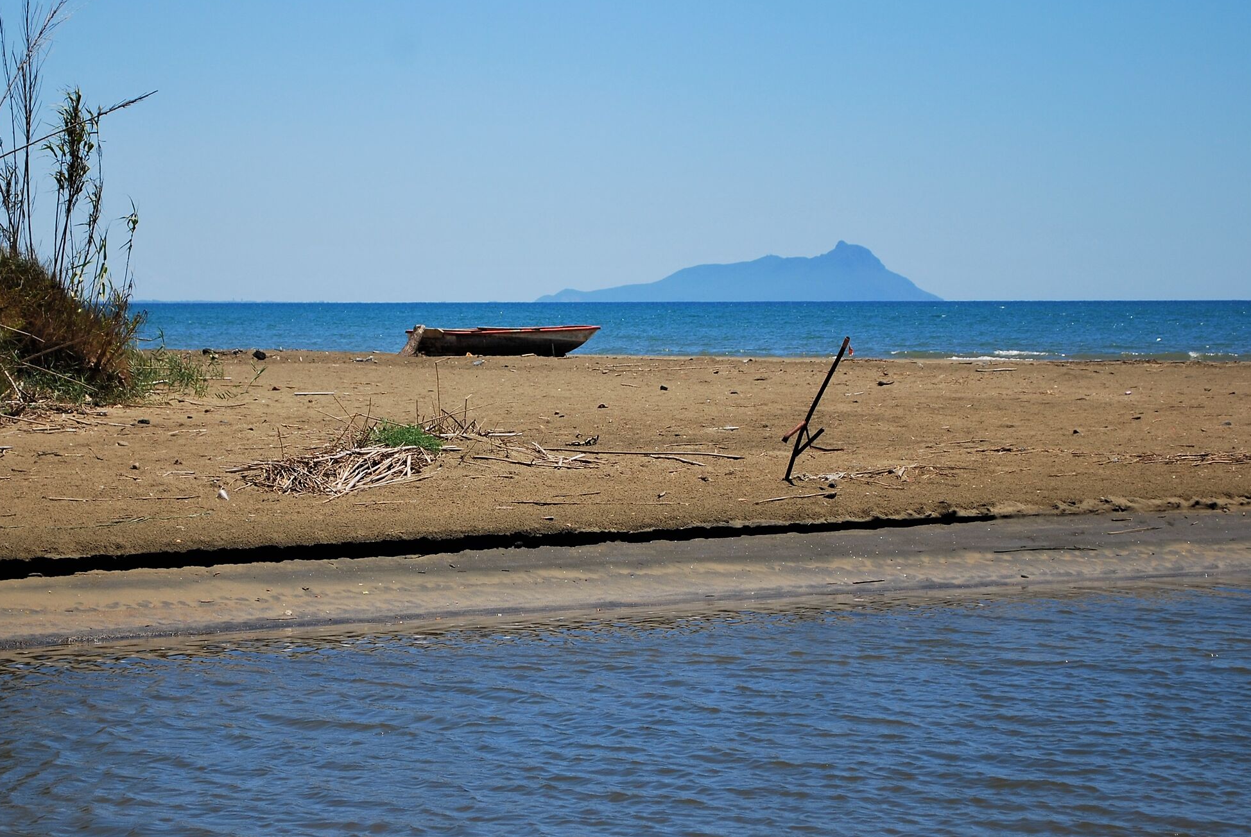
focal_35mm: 102
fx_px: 3536
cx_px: 487
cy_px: 323
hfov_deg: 20.0
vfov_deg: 13.5
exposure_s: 1/500
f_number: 5.6
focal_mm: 55
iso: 100
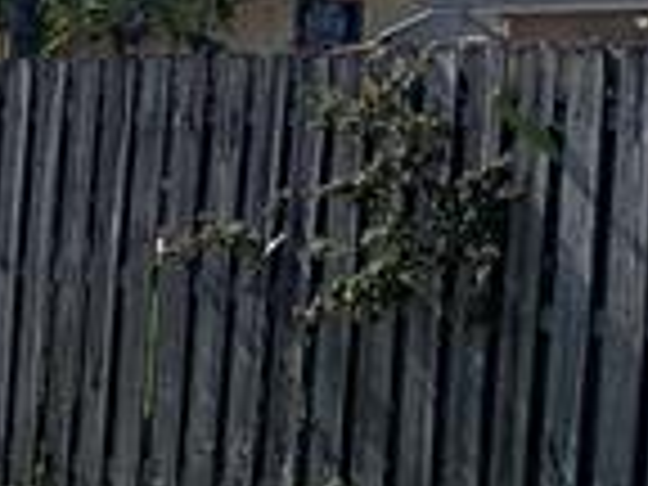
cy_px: 472
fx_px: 2696
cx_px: -576
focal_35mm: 144
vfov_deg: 10.2
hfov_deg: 12.4
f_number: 1.8
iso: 25
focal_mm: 4.25
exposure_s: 1/4673
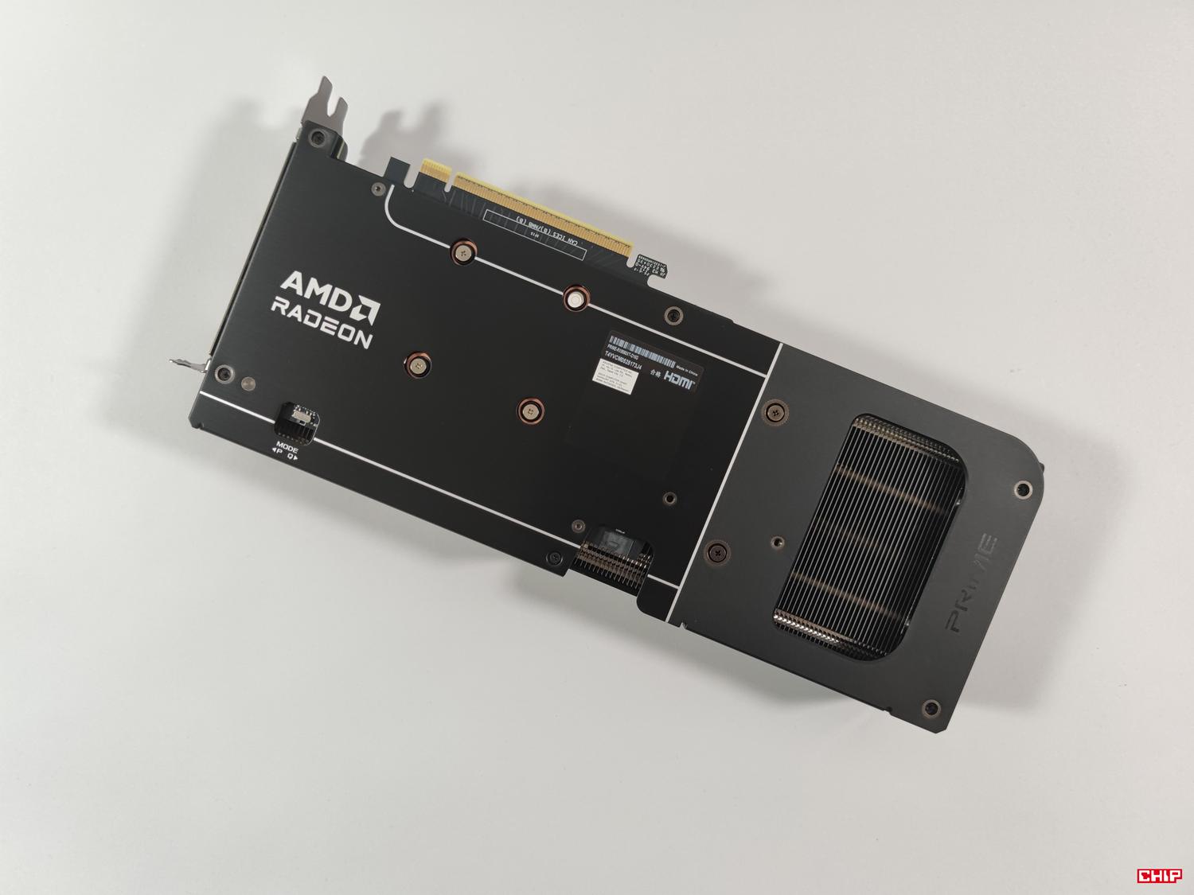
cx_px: 597
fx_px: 862
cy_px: 448
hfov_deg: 69.4
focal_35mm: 25
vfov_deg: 54.9
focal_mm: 6.78
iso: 103
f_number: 1.85
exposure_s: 1/100
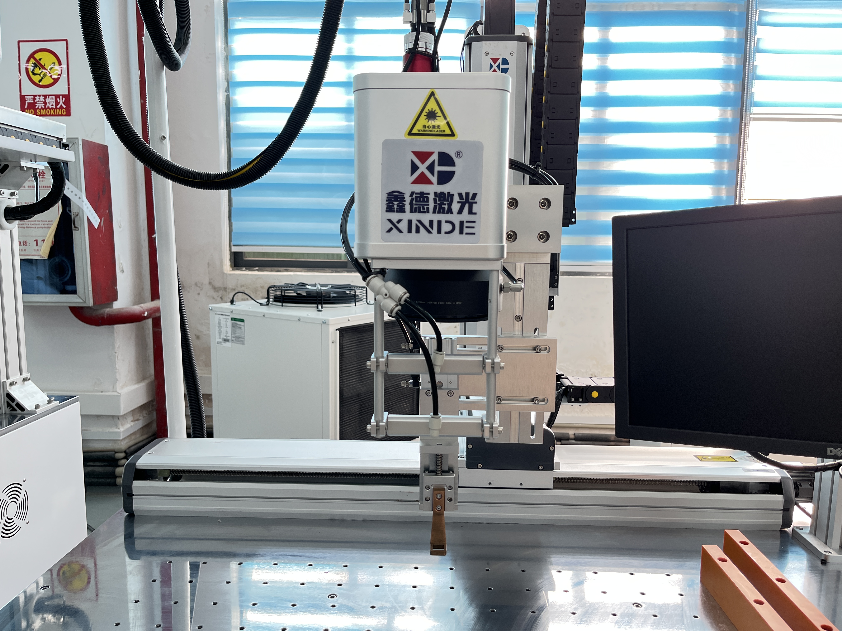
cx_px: 421
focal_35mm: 26
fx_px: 632
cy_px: 316
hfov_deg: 67.3
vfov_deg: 53.1
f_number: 1.6
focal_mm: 5.1
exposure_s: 1/121
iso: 125
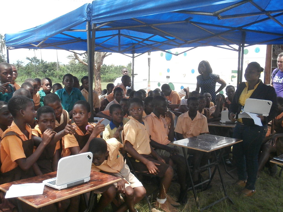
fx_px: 311
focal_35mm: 38
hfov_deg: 49.0
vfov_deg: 37.7
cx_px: 142
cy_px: 106
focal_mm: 6.67
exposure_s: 1/800
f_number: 3.9
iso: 640
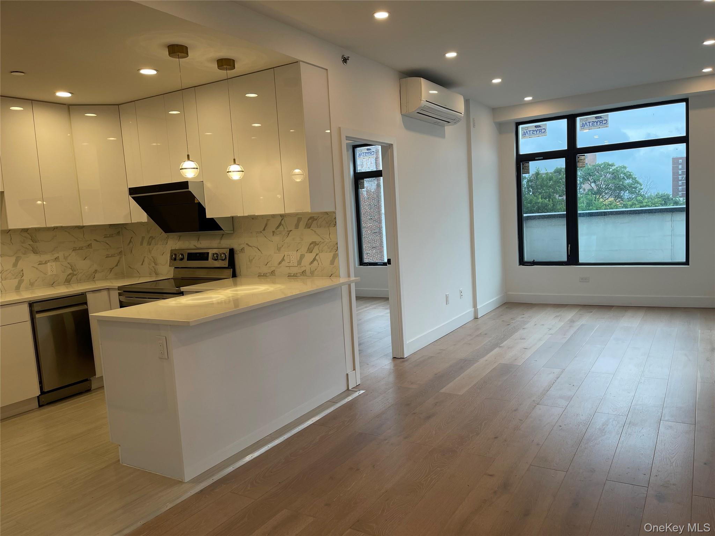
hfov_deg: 69.4
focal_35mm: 25
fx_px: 516
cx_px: 358
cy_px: 268
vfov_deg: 54.9
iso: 50
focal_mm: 5.1
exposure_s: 1/120
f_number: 1.6
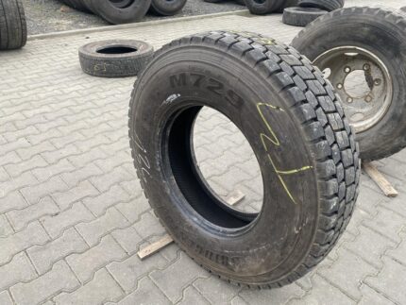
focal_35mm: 26
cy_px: 152
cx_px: 203
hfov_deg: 67.3
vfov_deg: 53.1
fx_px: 305
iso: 64
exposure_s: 1/122
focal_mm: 4.25
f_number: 1.8
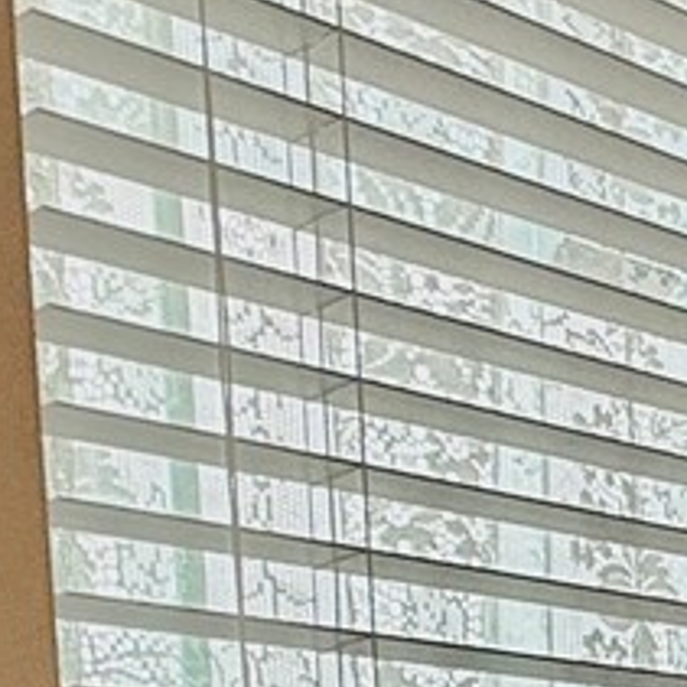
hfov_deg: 13.0
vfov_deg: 16.3
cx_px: 1729
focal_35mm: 94
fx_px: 2111
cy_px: 1140
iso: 80
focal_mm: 2.22
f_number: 2.2
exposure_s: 1/120
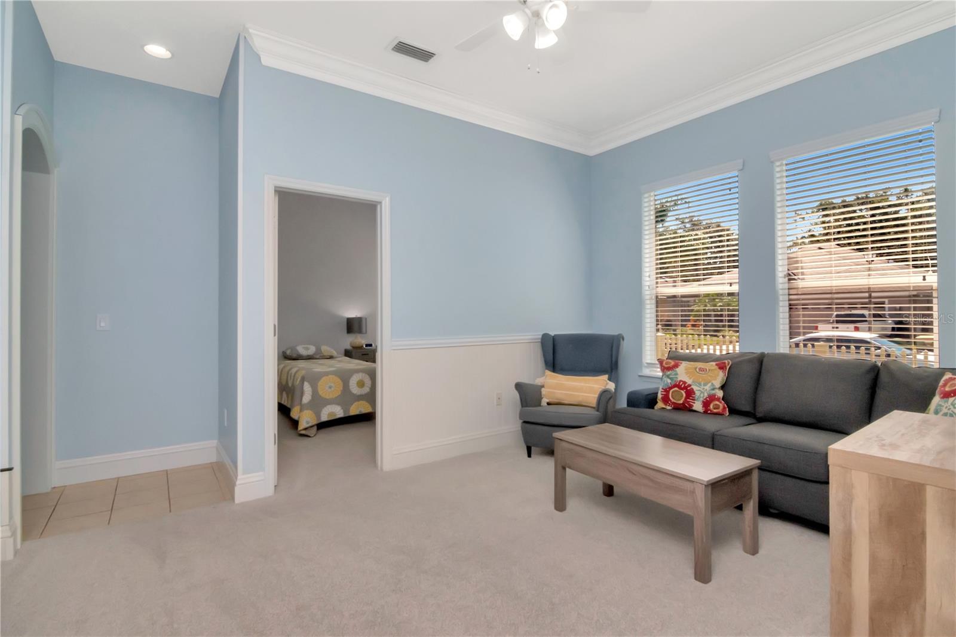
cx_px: 478
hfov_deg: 95.0
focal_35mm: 16
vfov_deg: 72.0
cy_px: 318
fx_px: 438
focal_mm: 11
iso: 1000
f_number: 20
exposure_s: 1/200
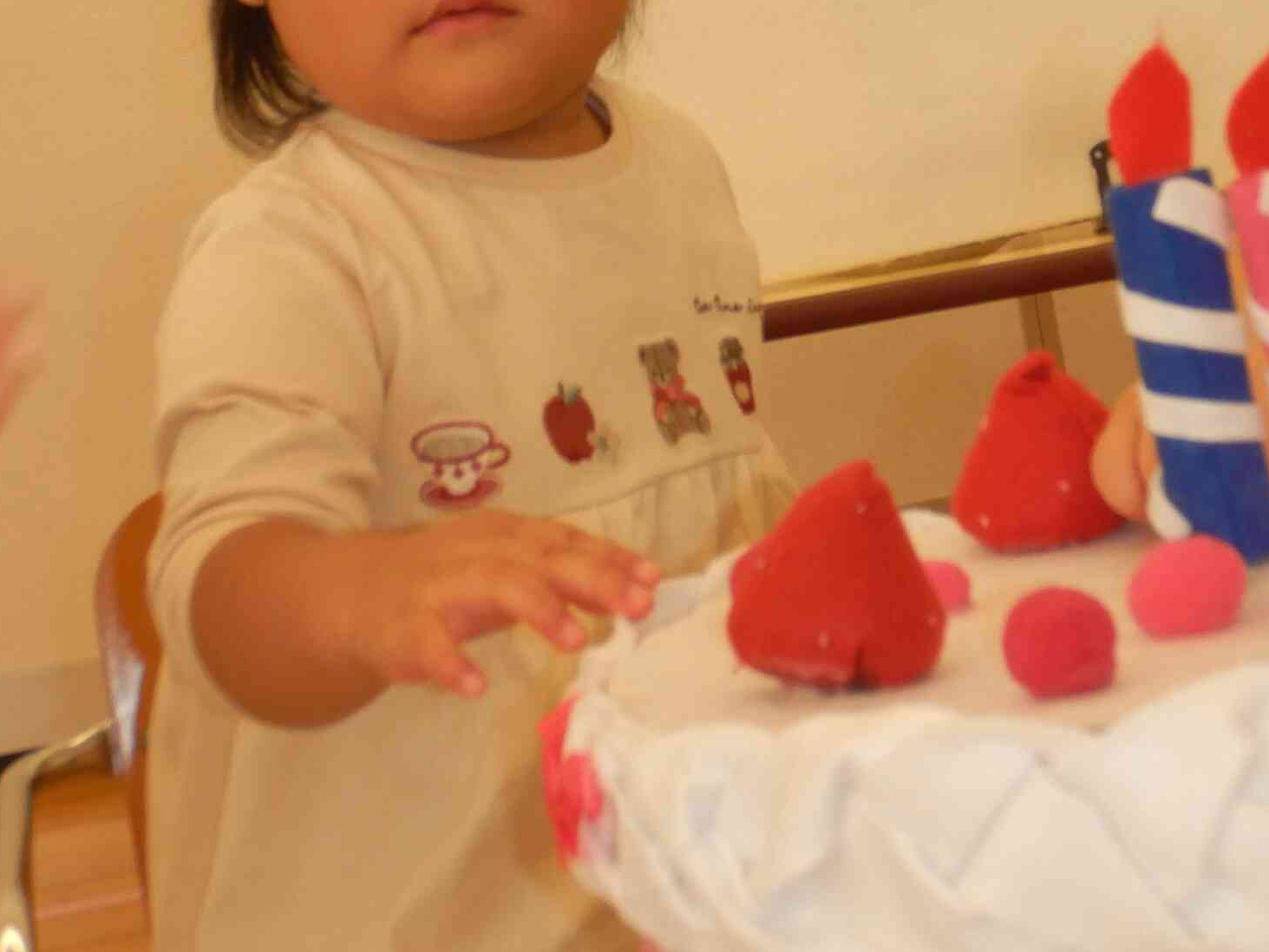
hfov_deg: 20.2
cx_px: 838
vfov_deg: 15.0
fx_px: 3557
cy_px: 35
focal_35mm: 97
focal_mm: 7.8
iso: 125
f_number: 4.3
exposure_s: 1/60
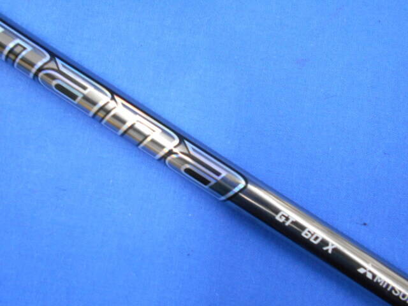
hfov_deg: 67.3
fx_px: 306
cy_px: 153
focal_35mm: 26
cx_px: 204
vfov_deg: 53.1
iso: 400
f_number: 3.2
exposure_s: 1/30
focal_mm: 4.6
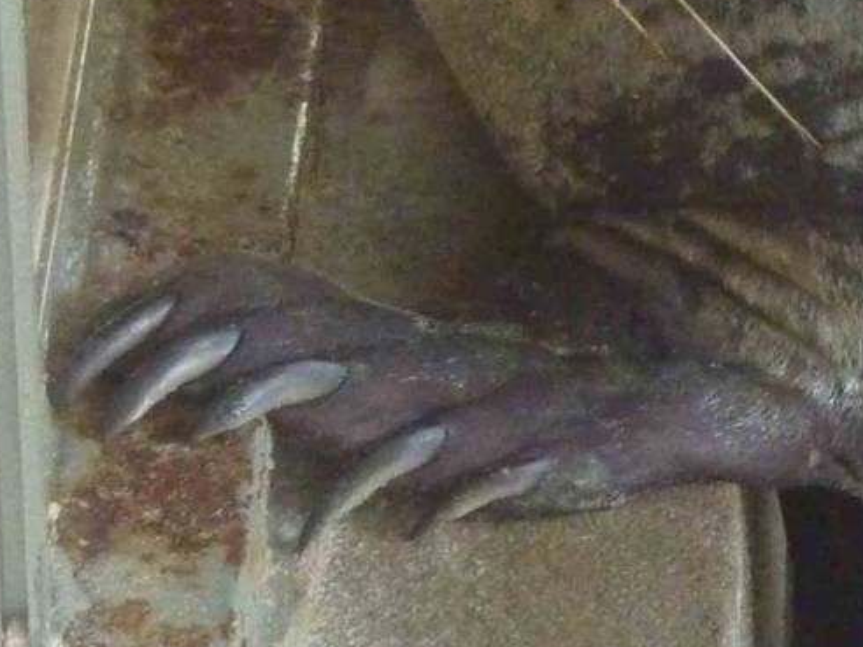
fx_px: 14759
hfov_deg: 3.3
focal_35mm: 592
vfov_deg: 2.5
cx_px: 731
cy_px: -293
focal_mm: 29.9
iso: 800
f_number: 4.5
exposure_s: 1/25
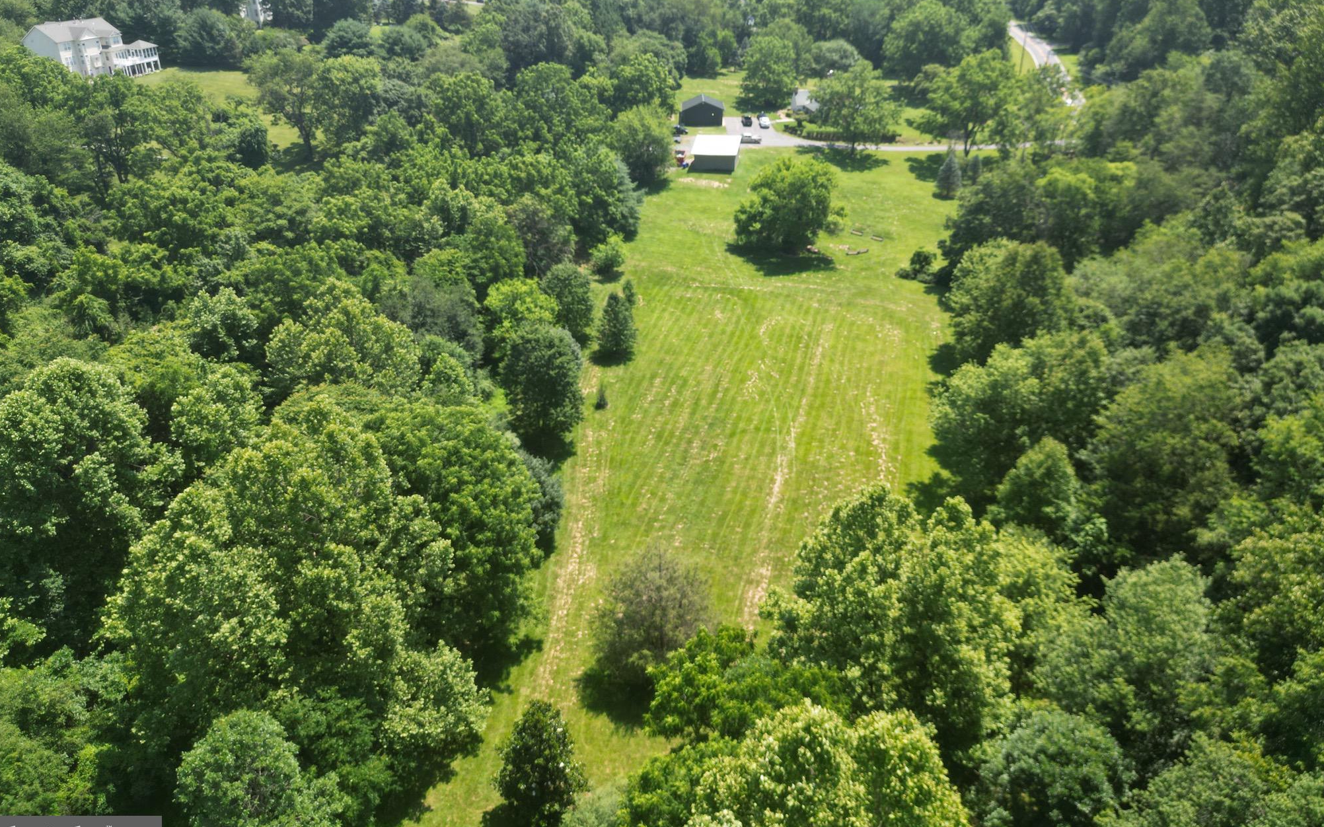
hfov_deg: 70.4
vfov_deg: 47.5
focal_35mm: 26
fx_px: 938
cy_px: 363
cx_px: 673
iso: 140
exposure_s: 1/1500
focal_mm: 6.72
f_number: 1.7
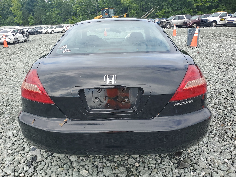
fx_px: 177
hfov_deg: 67.3
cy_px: 88
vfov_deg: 53.1
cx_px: 118
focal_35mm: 26
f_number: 1.5
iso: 50
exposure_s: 1/1250
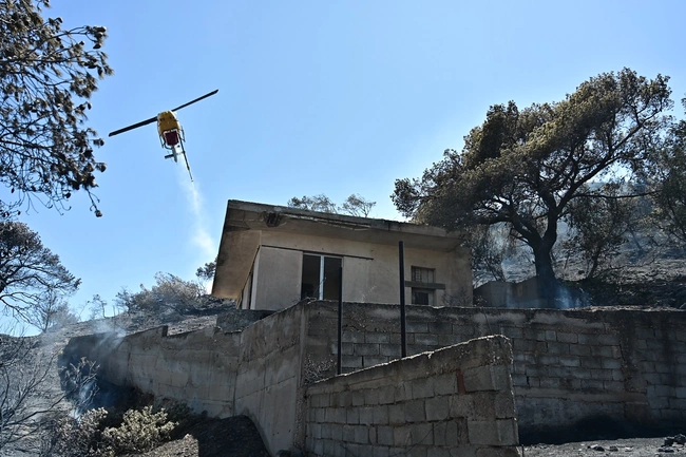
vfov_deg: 42.3
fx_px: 591
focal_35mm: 31
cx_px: 343
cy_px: 228
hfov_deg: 60.3
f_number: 4
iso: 320
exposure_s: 1/2000
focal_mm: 31
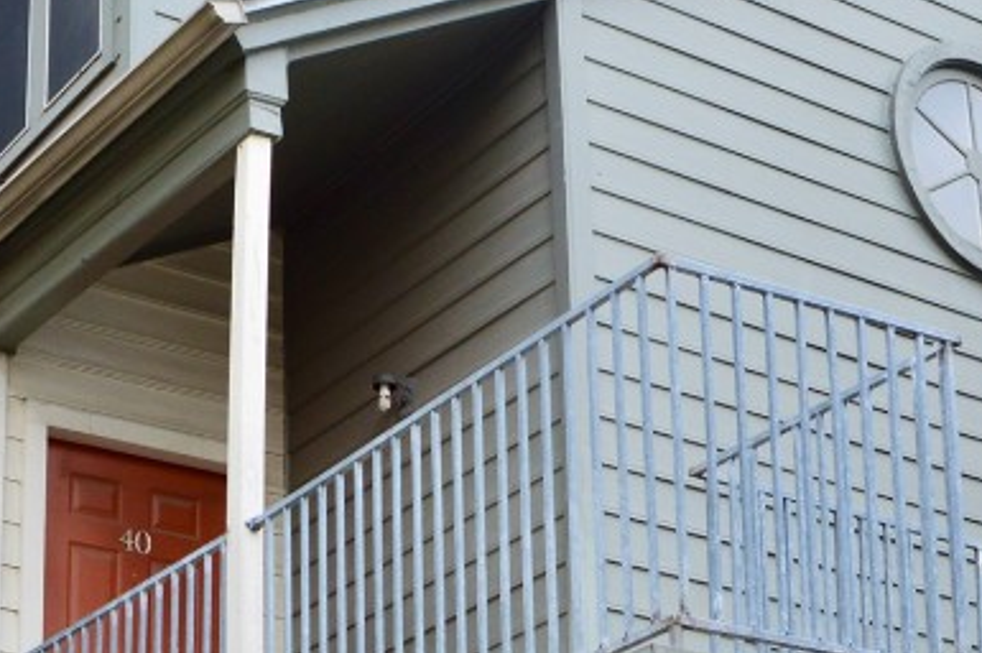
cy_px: 821
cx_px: 412
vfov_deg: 16.0
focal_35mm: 81
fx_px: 2208
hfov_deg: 25.0
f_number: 9
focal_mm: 18
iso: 400
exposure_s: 1/100
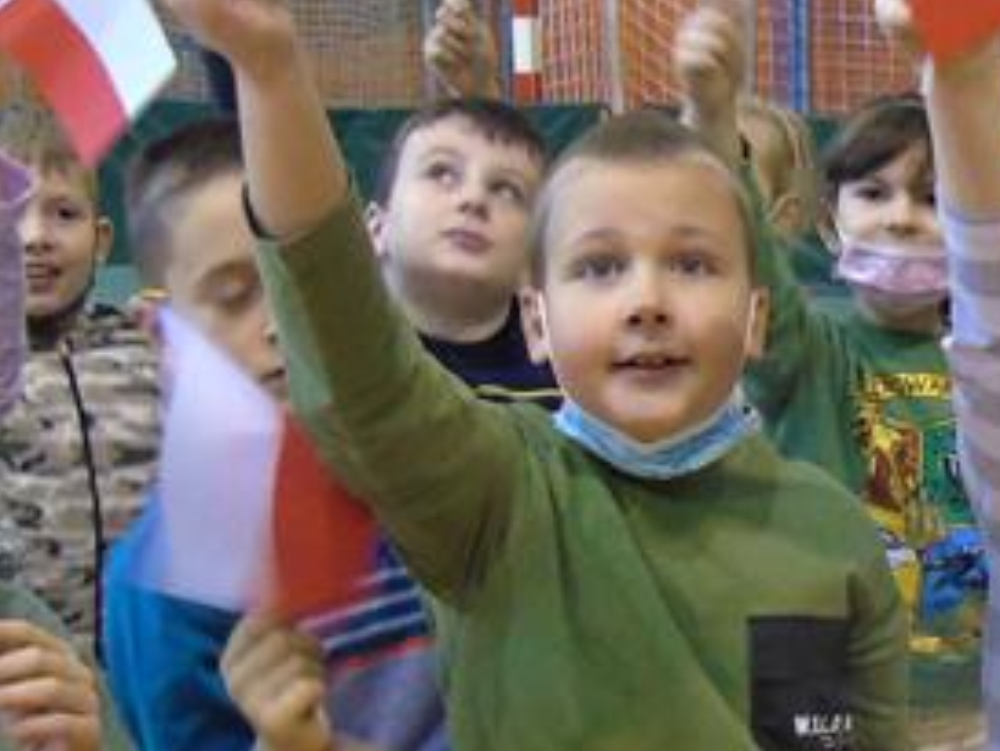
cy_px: 365
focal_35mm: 60
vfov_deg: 24.4
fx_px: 1734
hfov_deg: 31.9
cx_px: 668
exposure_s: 1/20
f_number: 3.4
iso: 400
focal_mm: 4.4
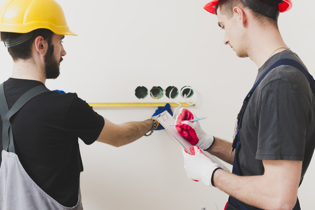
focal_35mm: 50
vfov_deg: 27.0
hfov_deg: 39.6
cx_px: 158
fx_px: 438
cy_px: 105
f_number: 5
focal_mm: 50
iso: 100
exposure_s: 1/160
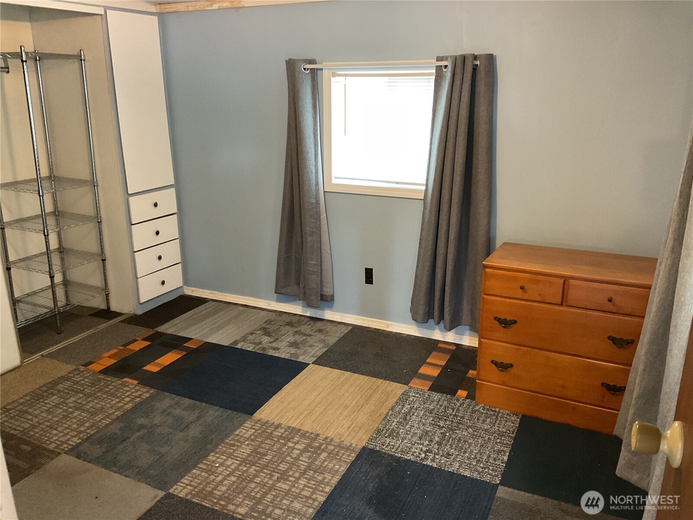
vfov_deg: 48.2
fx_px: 581
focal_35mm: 29
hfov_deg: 61.7
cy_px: 260
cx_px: 346
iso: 250
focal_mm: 3
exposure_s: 1/30
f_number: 1.8
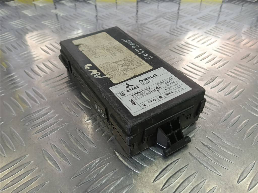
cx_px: 129
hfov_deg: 65.3
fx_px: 201
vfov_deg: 51.4
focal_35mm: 27
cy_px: 96
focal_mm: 4.11
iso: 130
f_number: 1.6
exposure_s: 1/100
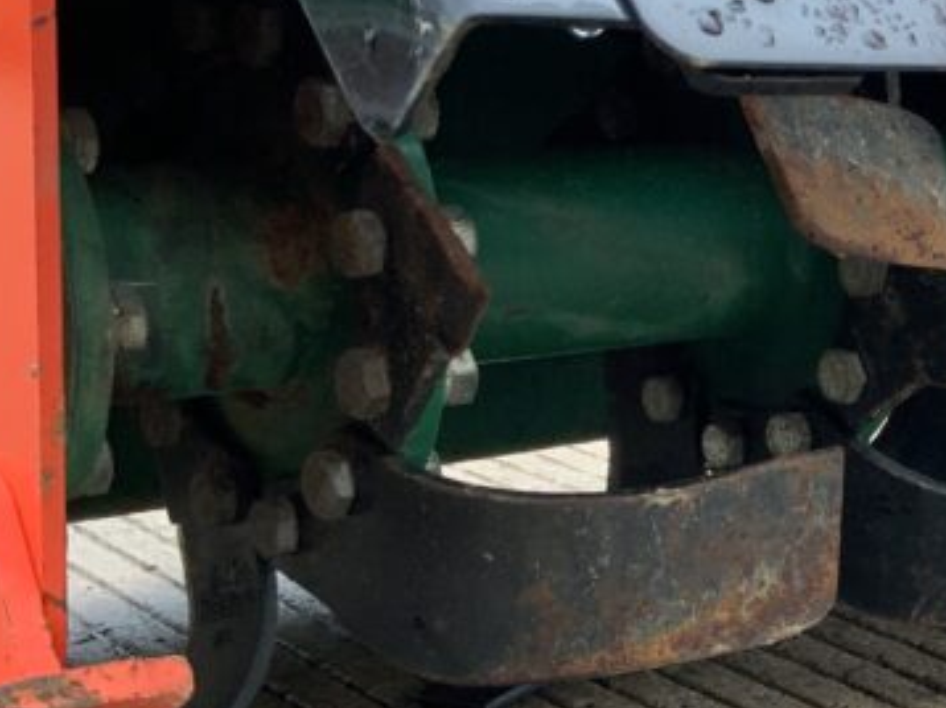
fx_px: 2267
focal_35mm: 83
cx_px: 1186
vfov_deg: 17.7
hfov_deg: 21.6
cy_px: 431
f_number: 1.8
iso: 64
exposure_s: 1/72
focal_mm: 3
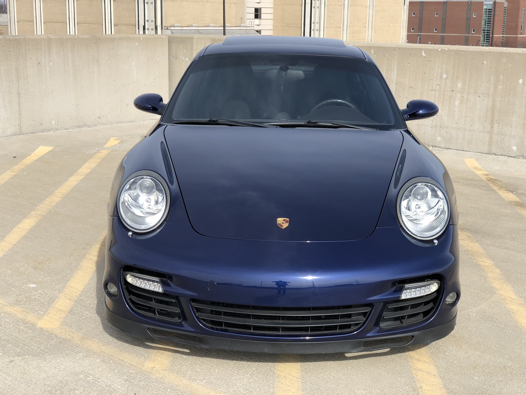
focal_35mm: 52
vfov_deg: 28.0
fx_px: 790
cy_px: 198
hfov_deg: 36.8
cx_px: 263
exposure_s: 1/762
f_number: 2.4
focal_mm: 6
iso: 16
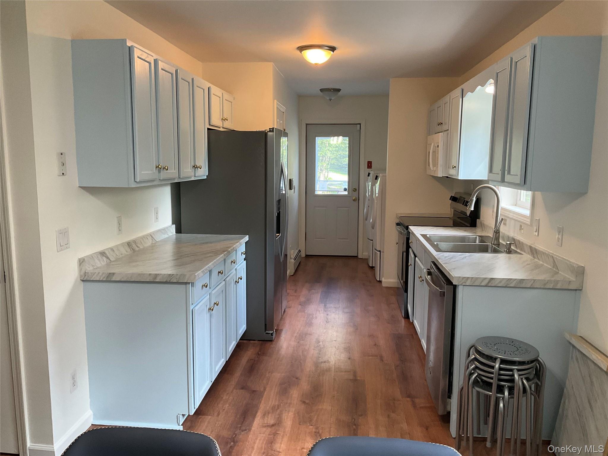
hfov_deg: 61.7
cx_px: 304
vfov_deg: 48.2
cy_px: 228
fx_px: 509
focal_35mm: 29
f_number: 1.8
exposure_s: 1/60
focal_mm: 3
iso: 80
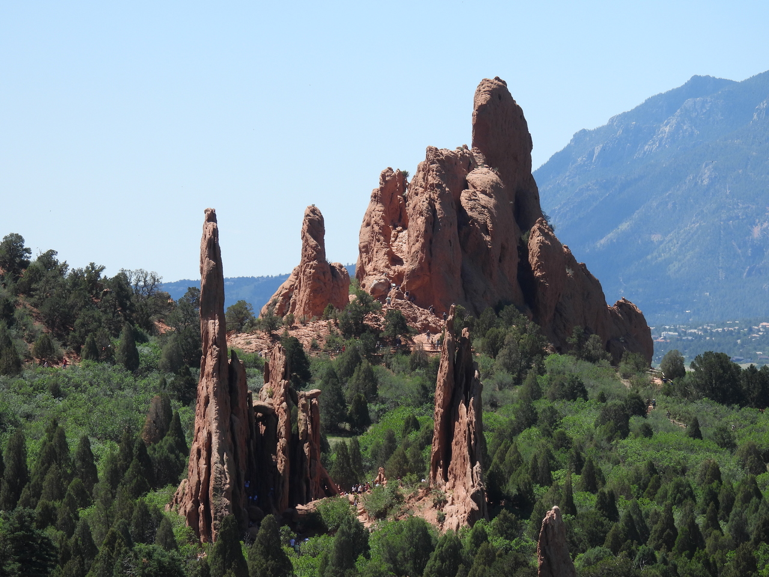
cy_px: 288
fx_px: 4887
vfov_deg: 6.8
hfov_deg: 9.0
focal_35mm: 220
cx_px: 384
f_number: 4.5
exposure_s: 1/640
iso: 100
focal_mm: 39.3
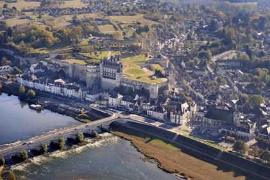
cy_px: 90
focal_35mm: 70
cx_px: 135
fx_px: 525
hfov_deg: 28.9
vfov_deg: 19.4
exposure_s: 1/640
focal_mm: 70
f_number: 6.3
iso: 200
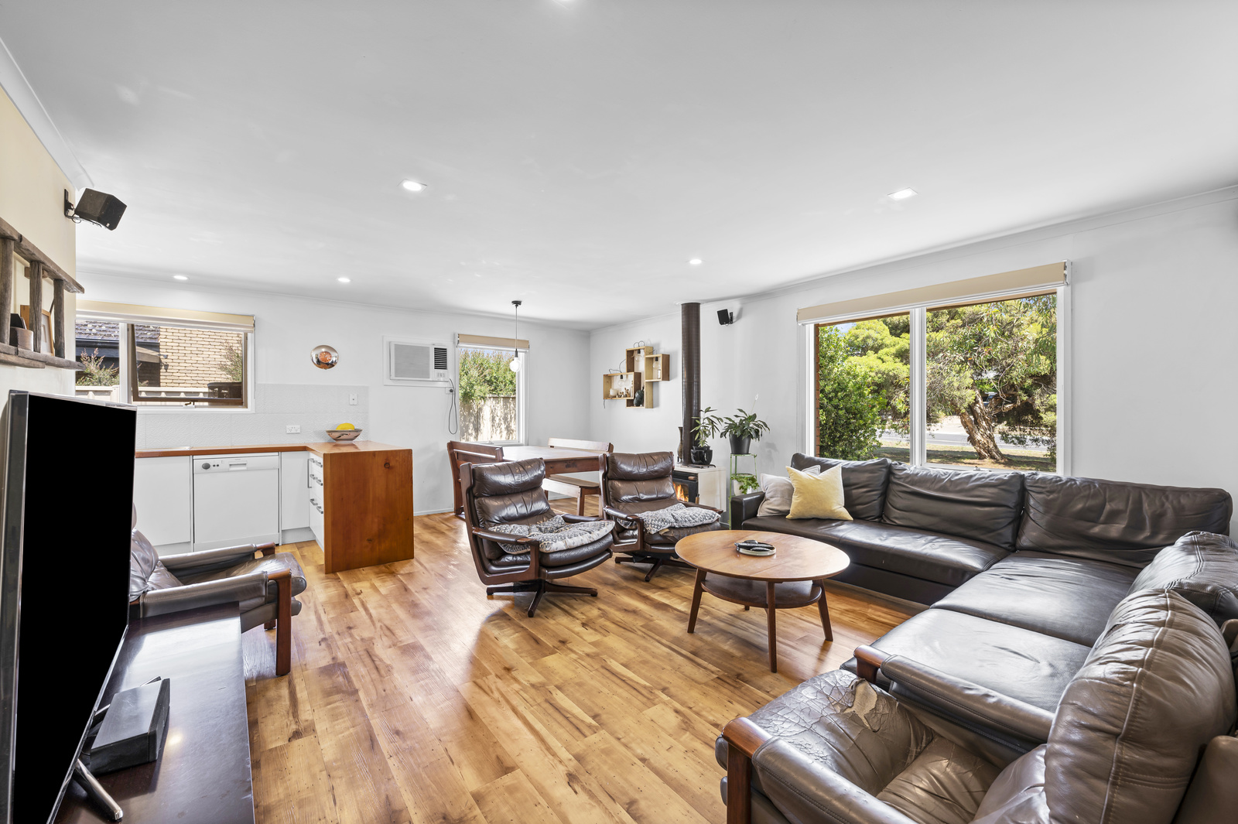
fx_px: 481
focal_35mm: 14
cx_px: 619
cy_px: 412
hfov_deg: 104.3
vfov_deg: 81.1
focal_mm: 14
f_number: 9
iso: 160
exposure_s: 1/1.67
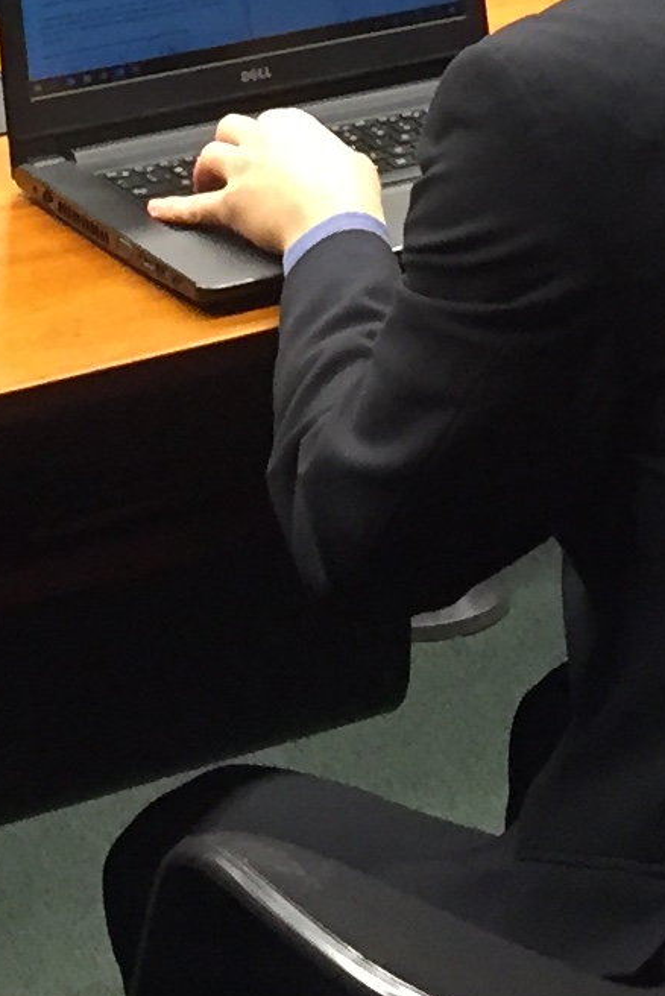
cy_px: -841
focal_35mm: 150
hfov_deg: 9.2
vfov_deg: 12.4
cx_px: 320
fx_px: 4152
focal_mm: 4.15
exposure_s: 1/30
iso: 125
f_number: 2.2
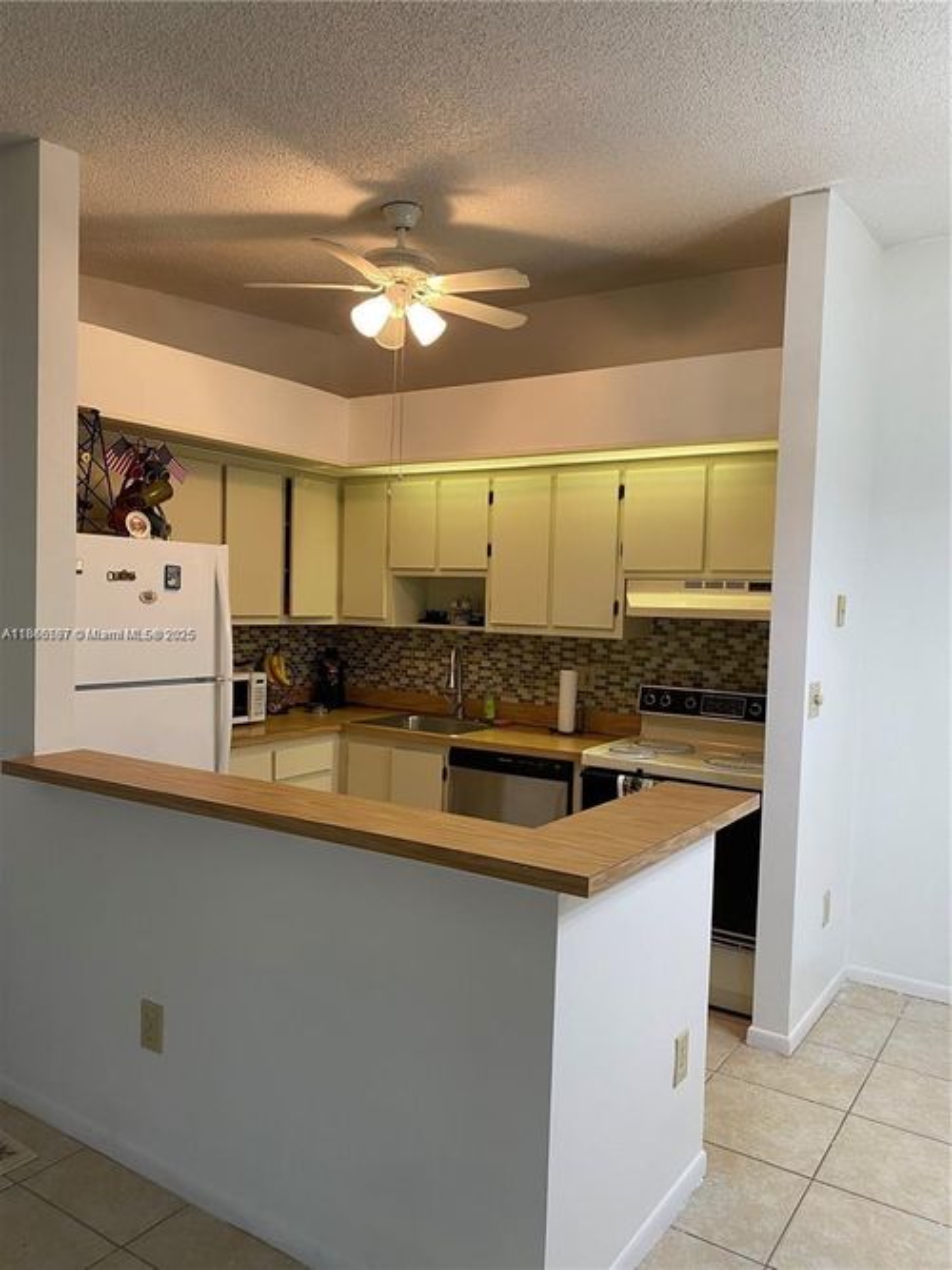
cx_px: 476
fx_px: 954
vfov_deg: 67.3
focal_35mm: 26
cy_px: 635
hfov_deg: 53.0
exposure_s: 1/60
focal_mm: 4.25
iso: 100
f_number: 1.8
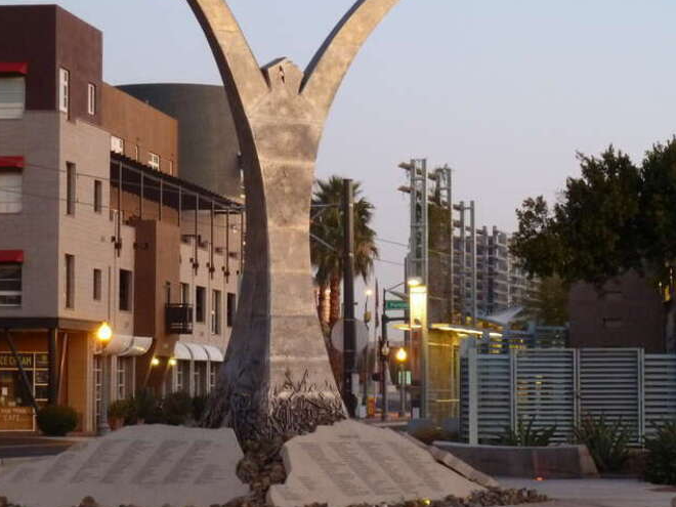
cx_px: 285
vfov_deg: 11.8
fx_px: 2461
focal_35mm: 126
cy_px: 230
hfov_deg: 15.6
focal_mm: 17
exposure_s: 1/8
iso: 400
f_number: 4.3
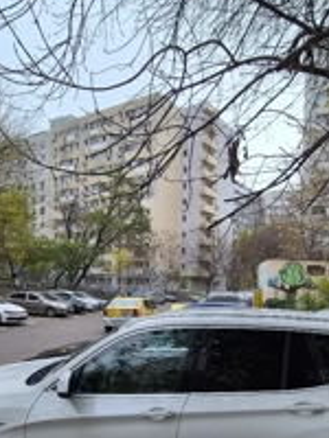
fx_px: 329
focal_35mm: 26
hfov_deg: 52.9
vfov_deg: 65.1
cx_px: 184
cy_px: 300
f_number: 2.2
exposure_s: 1/100
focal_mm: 2.2
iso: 64
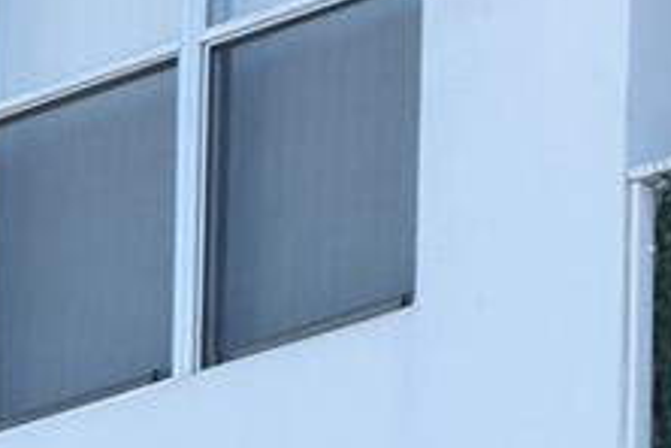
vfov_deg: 2.3
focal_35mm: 594
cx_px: 979
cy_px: 960
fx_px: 11063
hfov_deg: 3.5
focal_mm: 55
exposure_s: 1/250
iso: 360
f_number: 8
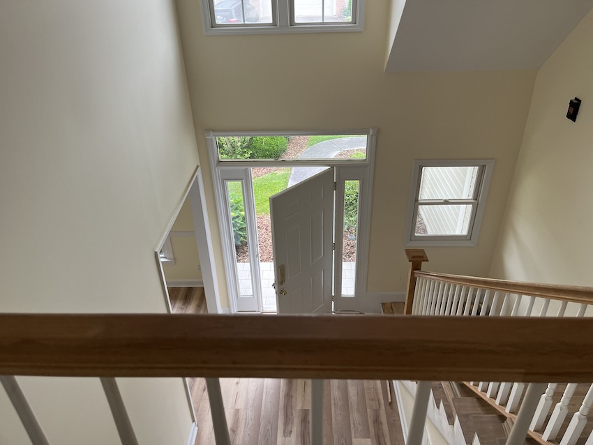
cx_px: 296
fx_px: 446
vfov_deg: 53.1
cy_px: 222
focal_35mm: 26
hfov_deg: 67.3
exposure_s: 1/122
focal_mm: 5.1
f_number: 1.6
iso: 100
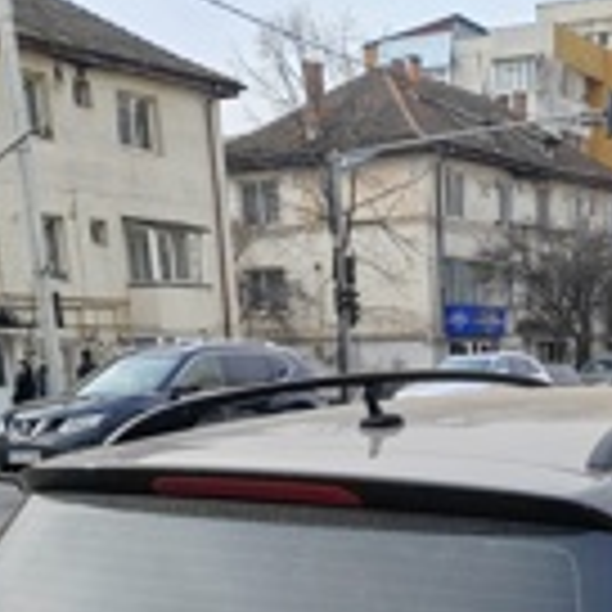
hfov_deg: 24.1
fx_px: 1400
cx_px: 536
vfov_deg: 21.5
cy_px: 864
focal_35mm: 70
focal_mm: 5.52
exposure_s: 1/940
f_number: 1.9
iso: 100
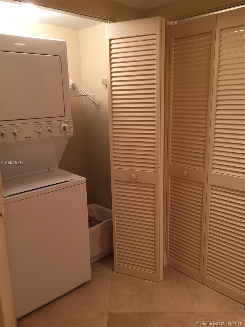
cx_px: 122
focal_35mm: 29
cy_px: 164
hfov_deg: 48.2
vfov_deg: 61.7
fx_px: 274
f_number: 2.2
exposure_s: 1/30
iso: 125
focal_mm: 4.15
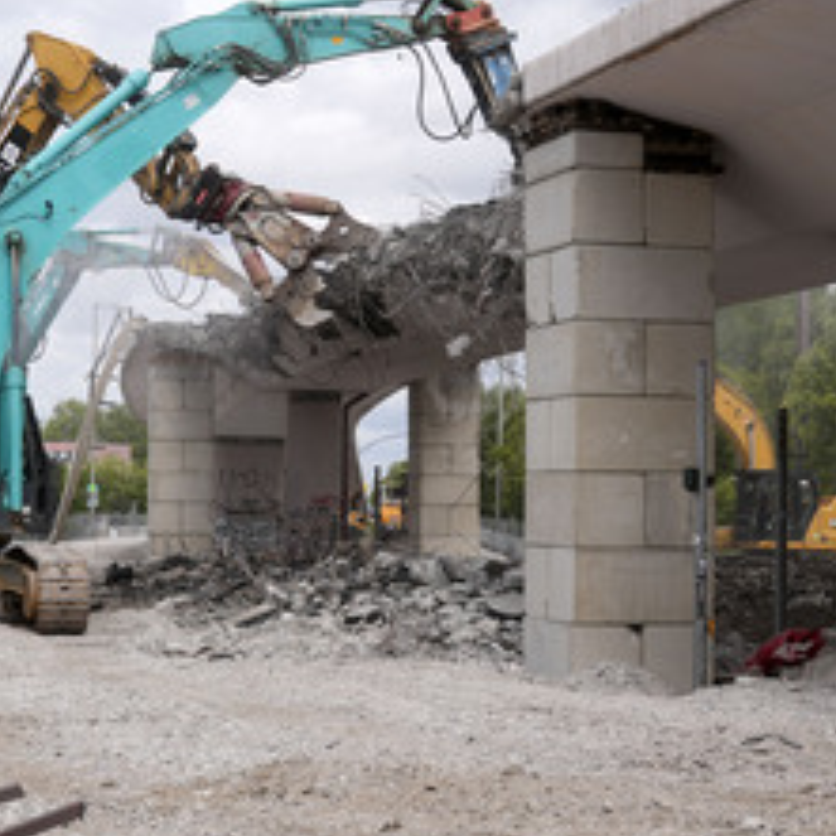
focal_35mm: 78
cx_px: 426
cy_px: 371
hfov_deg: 22.2
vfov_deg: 22.2
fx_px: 2131
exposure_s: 1/320
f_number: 6.3
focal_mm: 30
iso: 100
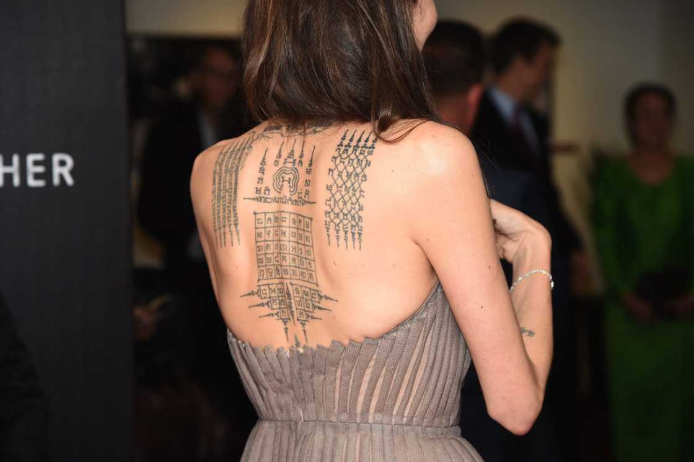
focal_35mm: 105
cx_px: 347
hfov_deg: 19.5
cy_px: 231
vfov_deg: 13.0
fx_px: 2023
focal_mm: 105
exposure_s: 1/160
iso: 1000
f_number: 5
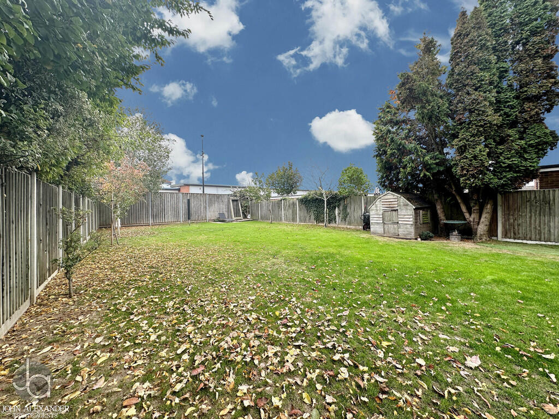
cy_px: 210
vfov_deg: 85.7
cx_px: 280
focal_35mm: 14
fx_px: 226
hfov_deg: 102.1
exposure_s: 1/143
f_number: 2.2
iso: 40
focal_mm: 2.22
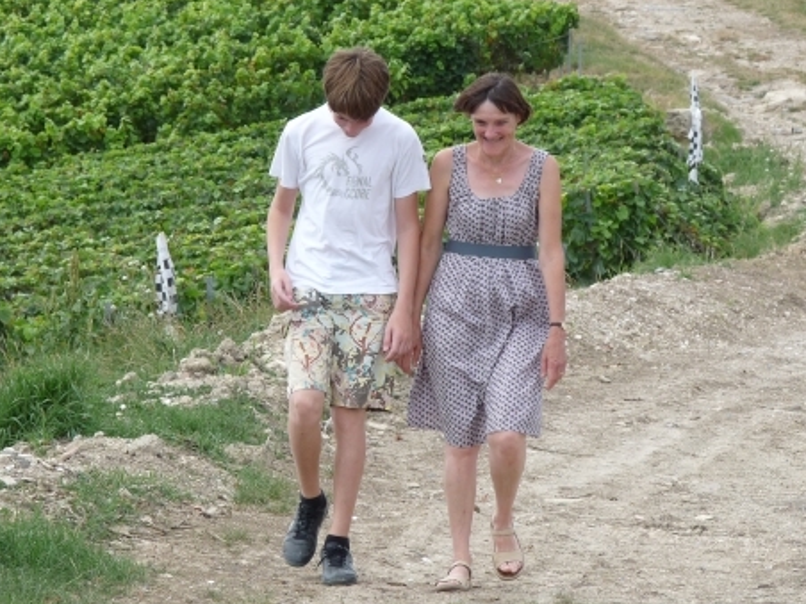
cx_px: 357
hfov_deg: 6.4
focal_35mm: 308
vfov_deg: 4.8
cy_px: 280
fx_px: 7171
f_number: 5.6
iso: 100
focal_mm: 41.2
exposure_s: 1/250
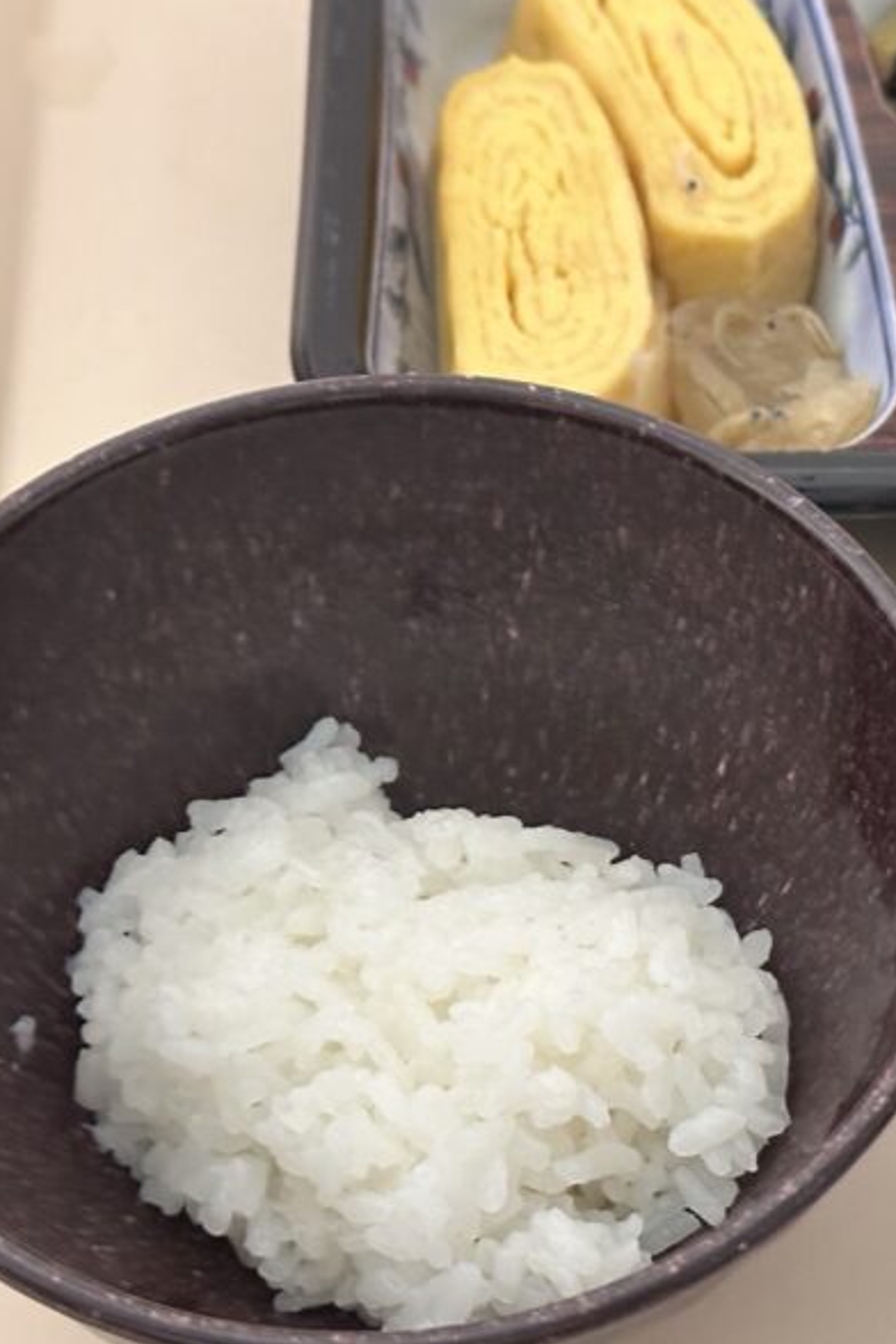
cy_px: 640
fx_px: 3248
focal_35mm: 87
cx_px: 1015
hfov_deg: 15.3
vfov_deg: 23.4
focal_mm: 6.86
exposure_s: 1/30
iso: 640
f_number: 1.78
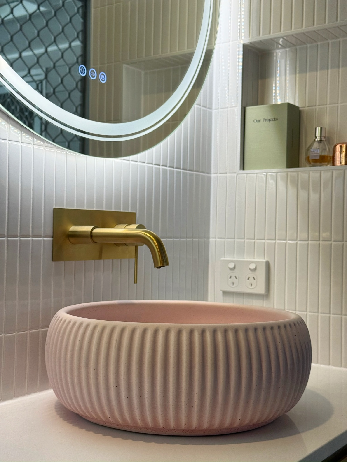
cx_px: 174
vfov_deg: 39.7
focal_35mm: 48
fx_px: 642
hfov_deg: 30.3
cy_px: 231
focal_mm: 6.76
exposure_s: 1/133
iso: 50
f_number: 1.78
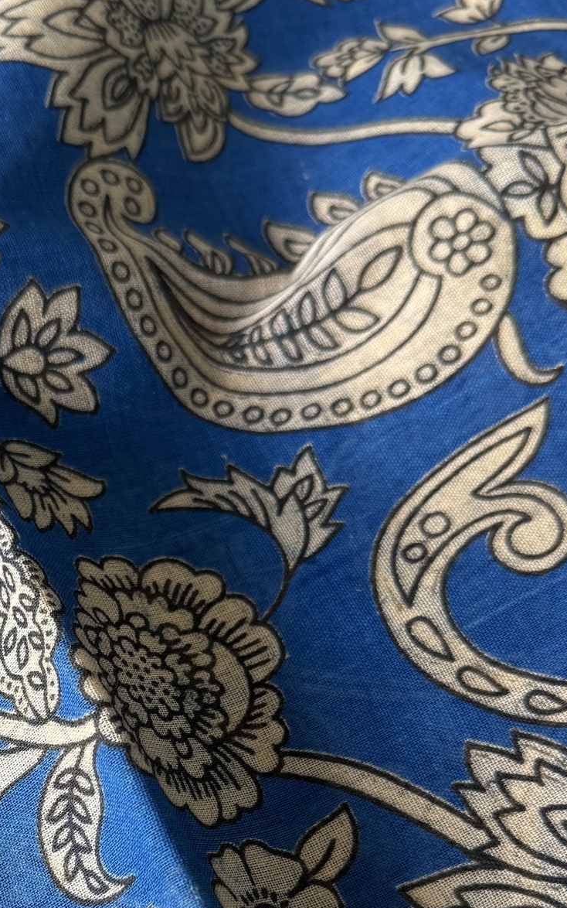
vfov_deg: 37.5
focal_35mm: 52
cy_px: 728
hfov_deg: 24.3
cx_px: 75
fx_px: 1285
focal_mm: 6.76
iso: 80
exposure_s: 1/121
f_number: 1.78
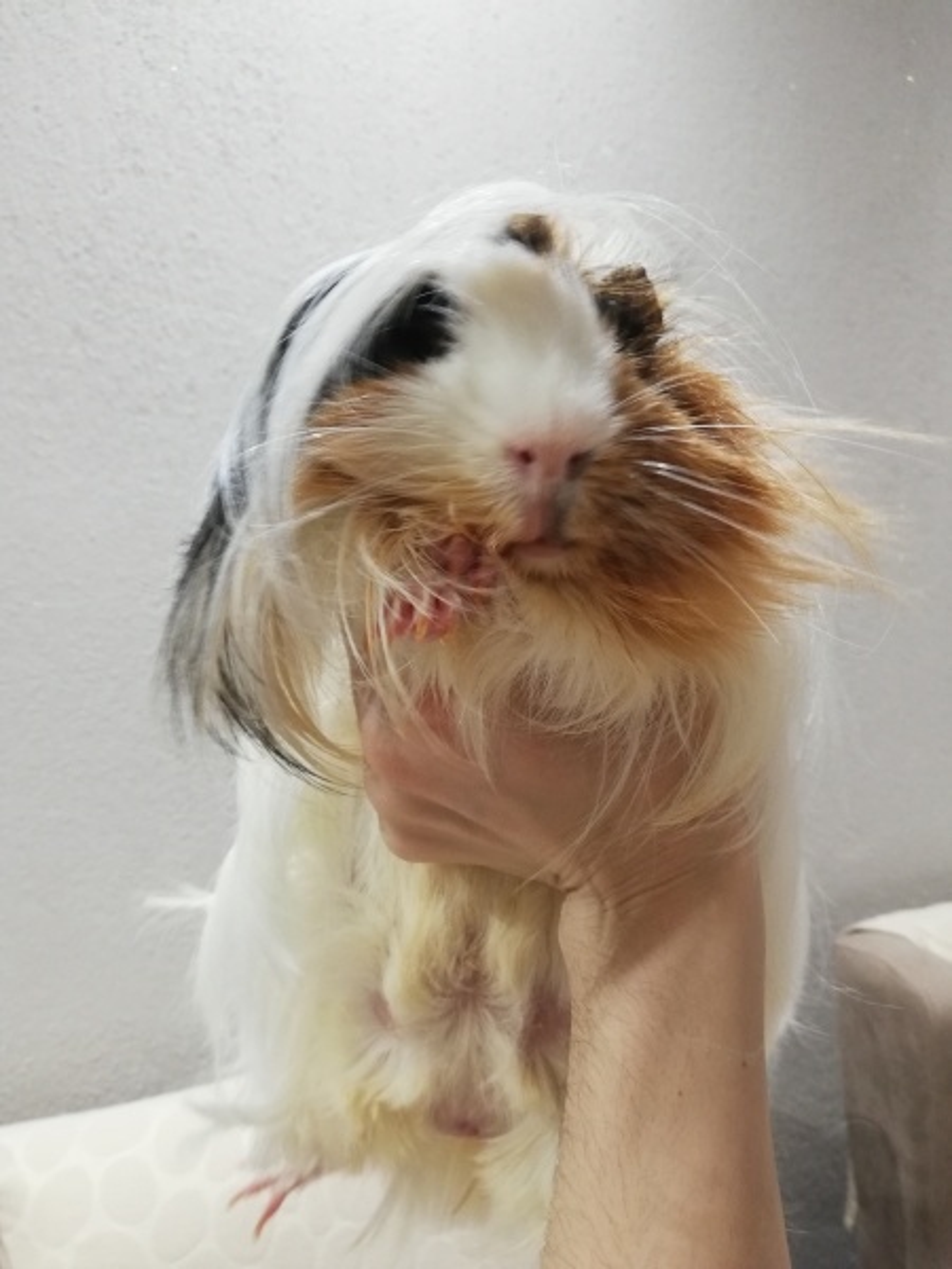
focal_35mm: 26
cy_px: 634
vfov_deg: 67.3
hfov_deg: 53.1
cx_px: 476
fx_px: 953
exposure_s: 1/33.3
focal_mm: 3.81
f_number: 2.2
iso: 200
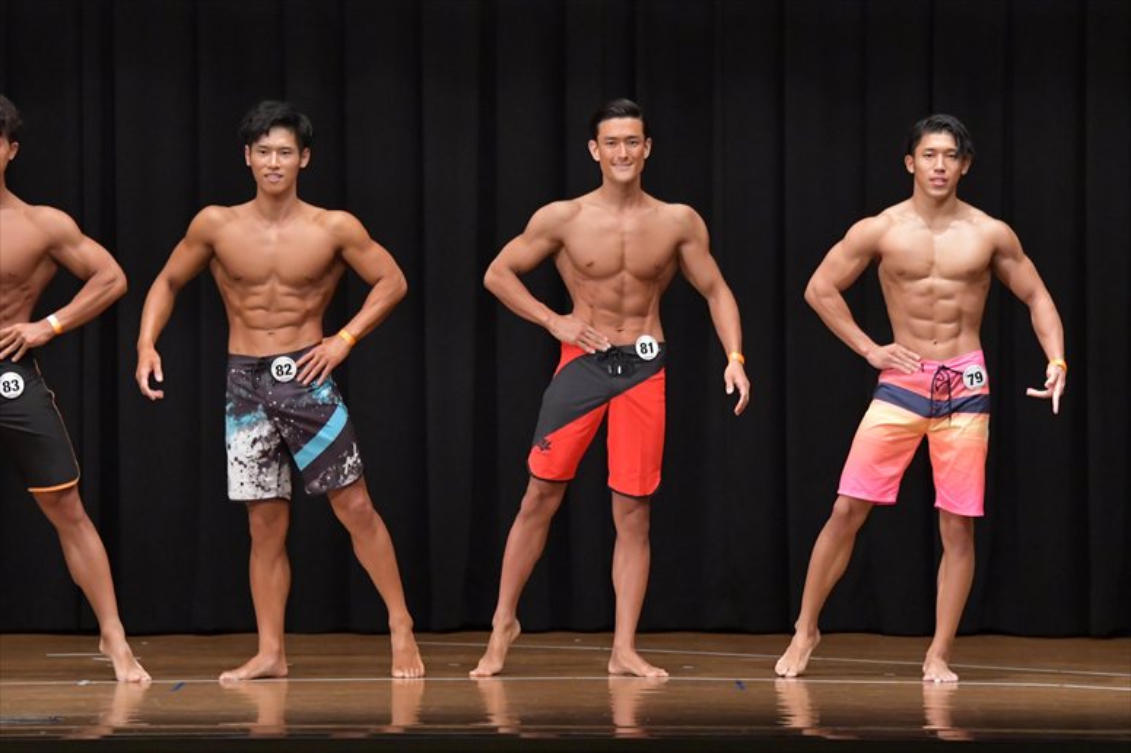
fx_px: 6343
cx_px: 566
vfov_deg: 6.8
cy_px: 376
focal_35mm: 202
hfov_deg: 10.2
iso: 6400
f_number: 5.6
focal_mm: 135
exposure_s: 1/400
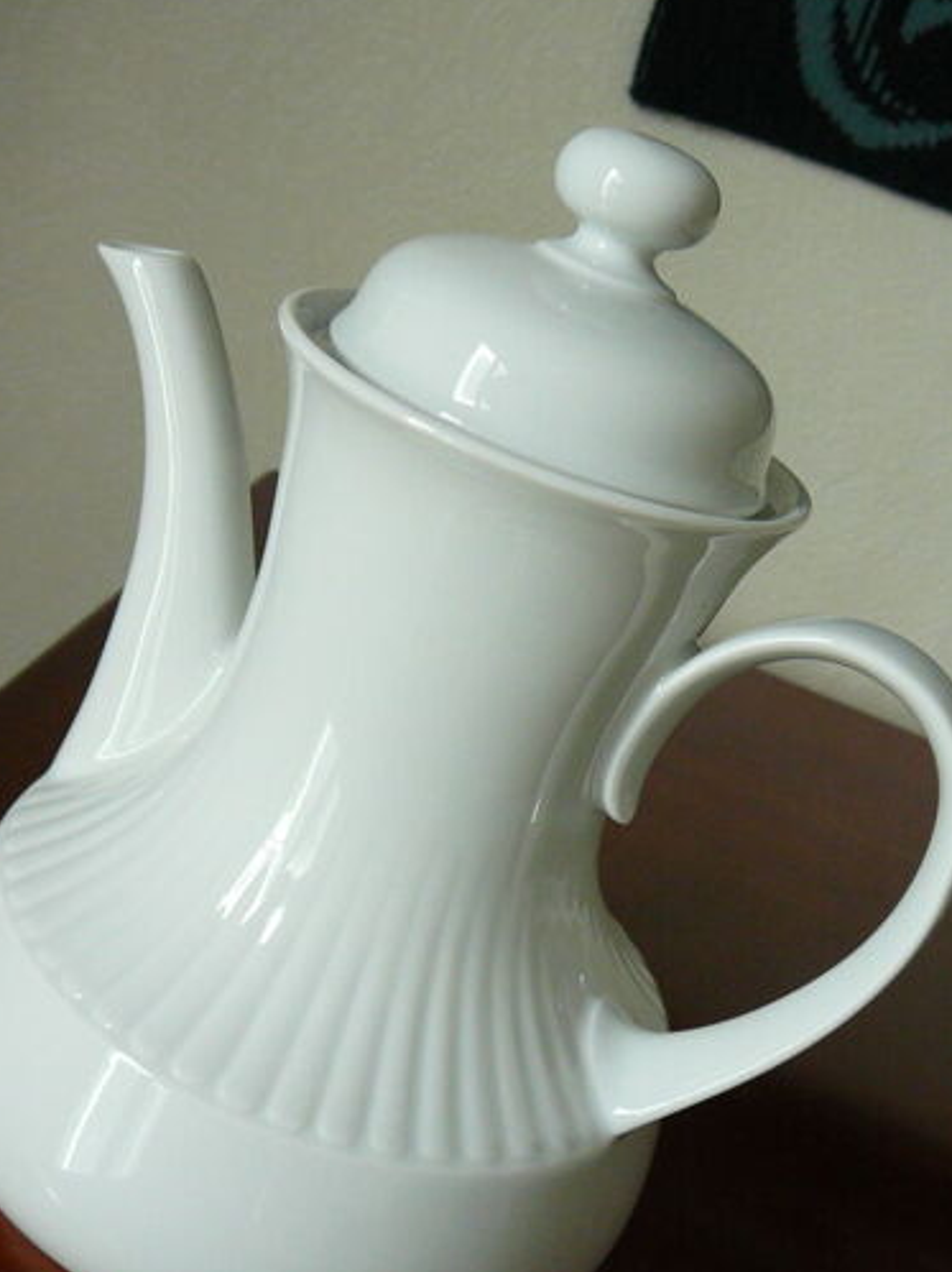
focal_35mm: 45
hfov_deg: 32.2
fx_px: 1652
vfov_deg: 42.1
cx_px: 490
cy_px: 656
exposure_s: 1/25
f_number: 2.8
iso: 200
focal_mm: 5.2
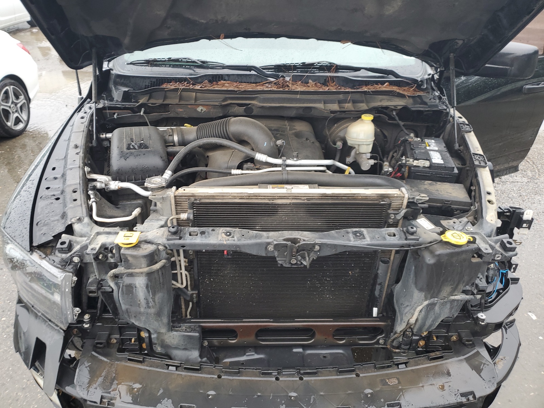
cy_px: 204
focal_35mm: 26
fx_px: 409
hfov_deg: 67.3
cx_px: 272
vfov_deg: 53.1
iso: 53
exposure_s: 1/50
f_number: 1.5
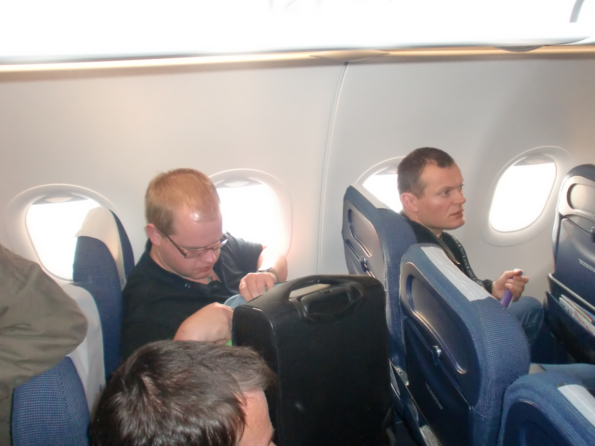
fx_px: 499
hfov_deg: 61.6
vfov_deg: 48.2
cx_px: 323
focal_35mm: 29
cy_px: 234
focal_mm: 4.65
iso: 400
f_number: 2.6
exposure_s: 1/60
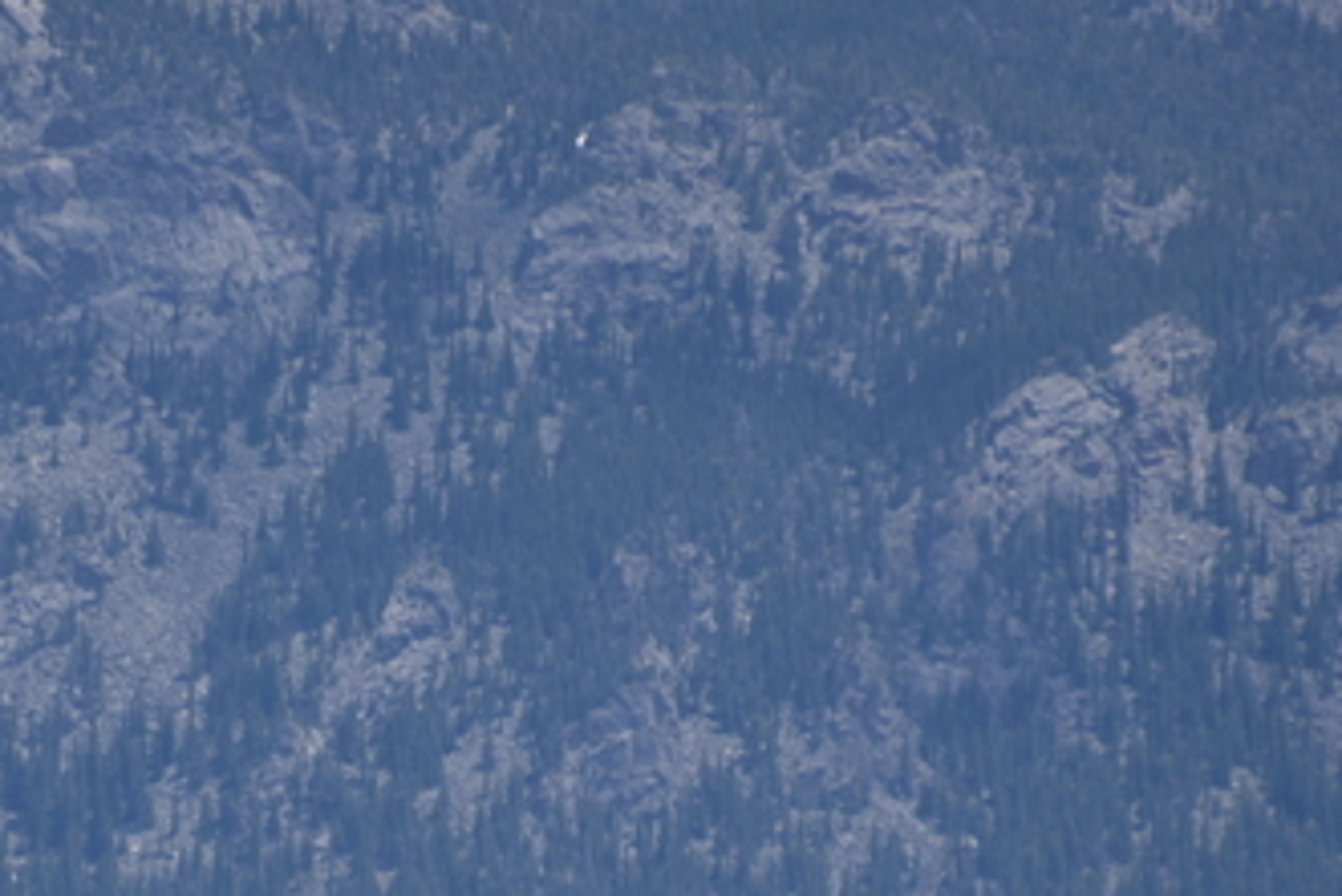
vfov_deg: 1.2
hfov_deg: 1.8
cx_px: 418
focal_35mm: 1159
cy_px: 1135
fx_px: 43222
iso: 100
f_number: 5.6
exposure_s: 1/640
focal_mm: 300
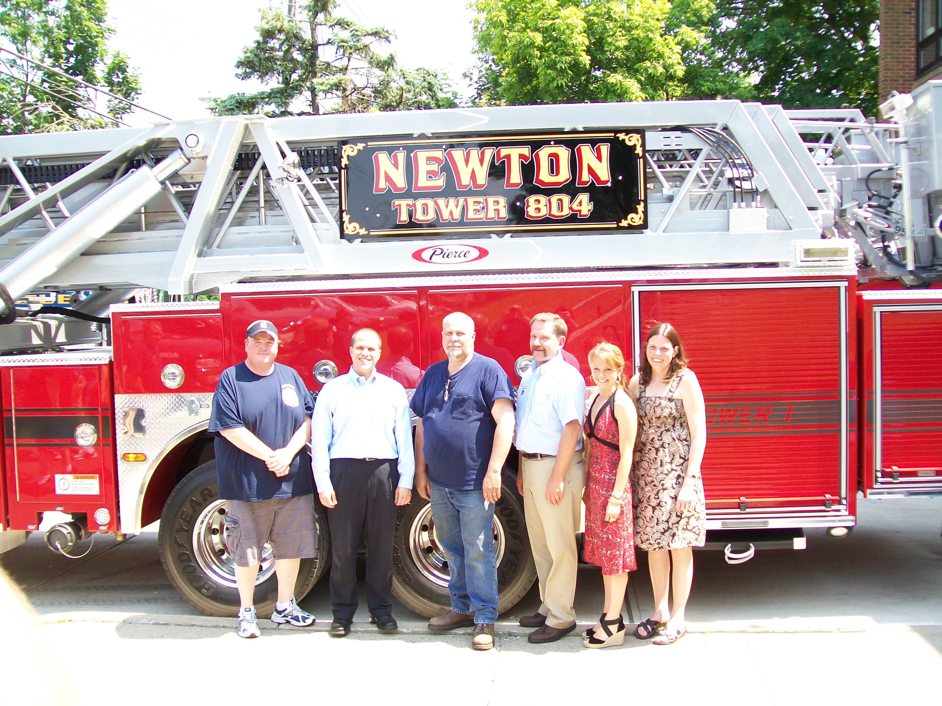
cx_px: 471
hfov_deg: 51.4
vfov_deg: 39.7
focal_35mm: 36
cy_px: 353
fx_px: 980
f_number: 2.7
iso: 64
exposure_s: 1/200
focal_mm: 6
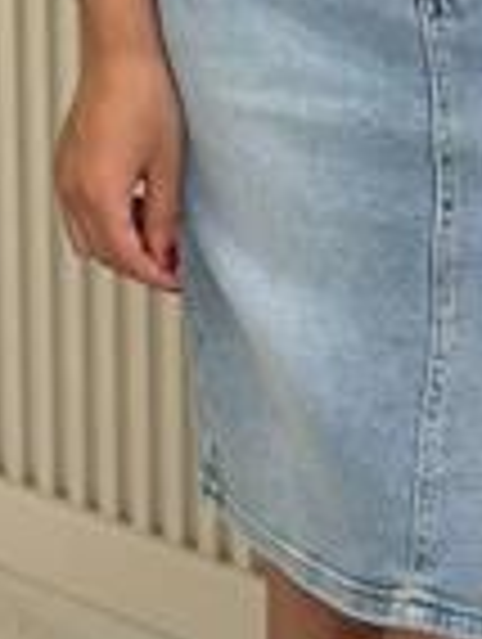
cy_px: -461
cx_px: 523
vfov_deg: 10.4
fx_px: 3332
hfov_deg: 8.2
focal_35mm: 180
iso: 80
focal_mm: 6.86
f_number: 1.78
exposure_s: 1/359
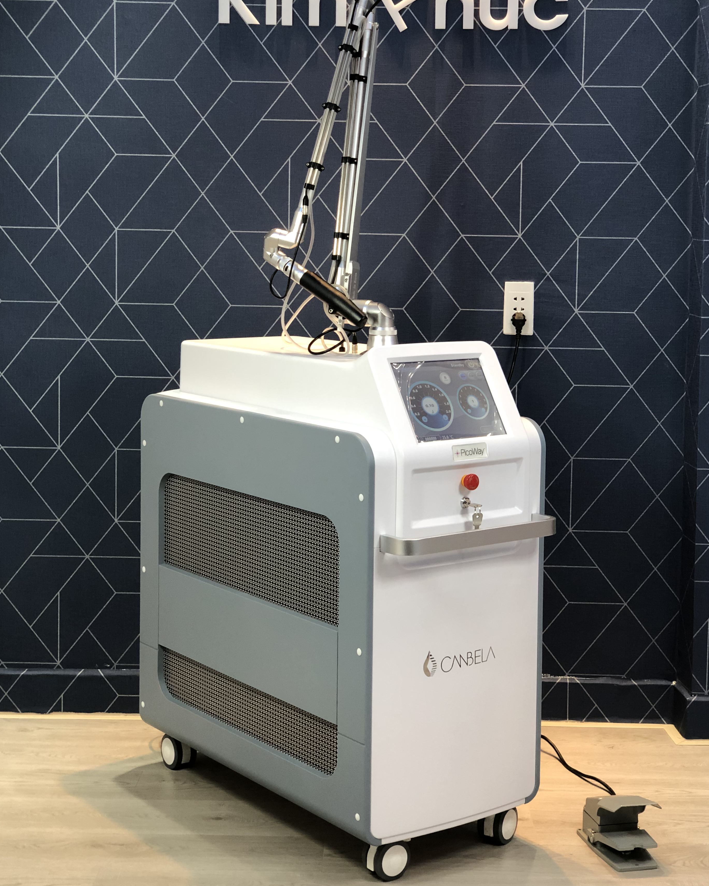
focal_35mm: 60
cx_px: 367
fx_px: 1574
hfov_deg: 25.4
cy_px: 369
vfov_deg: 31.4
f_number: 2.4
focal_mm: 6
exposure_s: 1/50
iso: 64
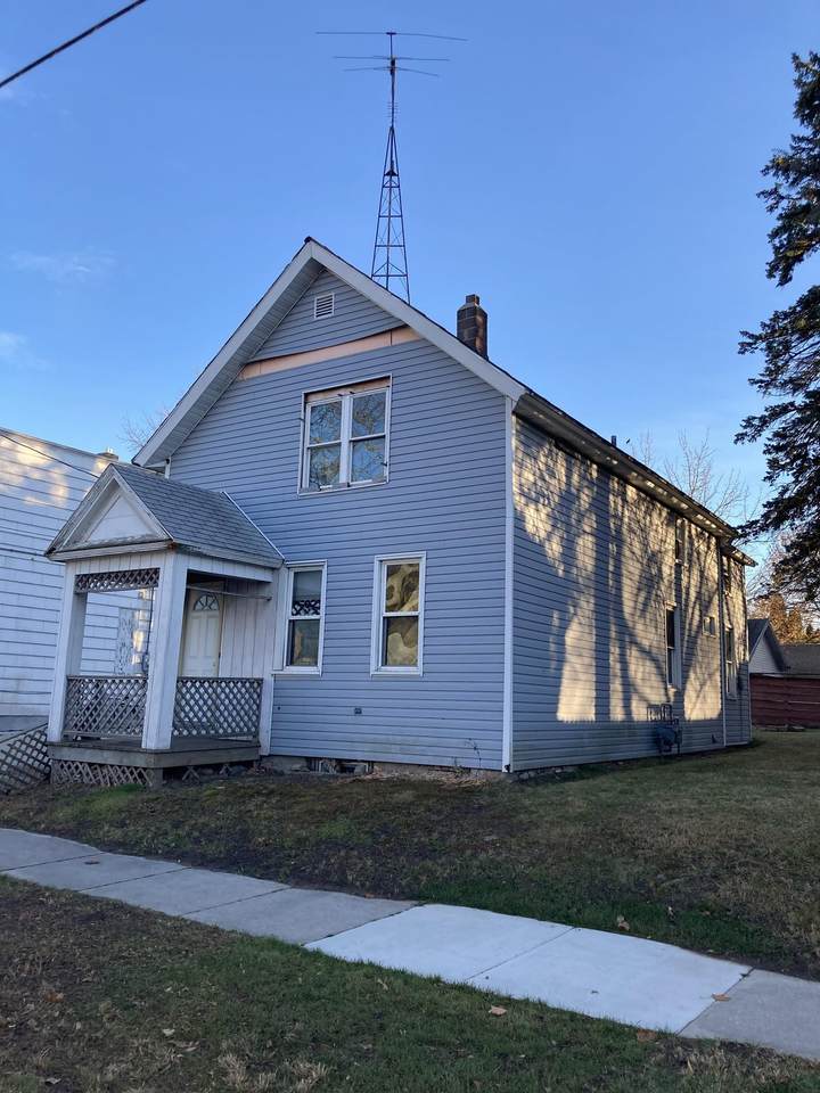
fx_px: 884
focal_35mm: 28
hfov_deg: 49.7
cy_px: 546
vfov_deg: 63.4
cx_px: 410
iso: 20
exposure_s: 1/385
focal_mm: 3.99
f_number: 1.8
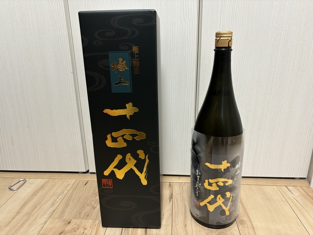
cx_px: 156
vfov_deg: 53.1
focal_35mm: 26
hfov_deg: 67.3
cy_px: 118
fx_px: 235
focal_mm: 5.96
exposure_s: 1/60
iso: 200
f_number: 1.6
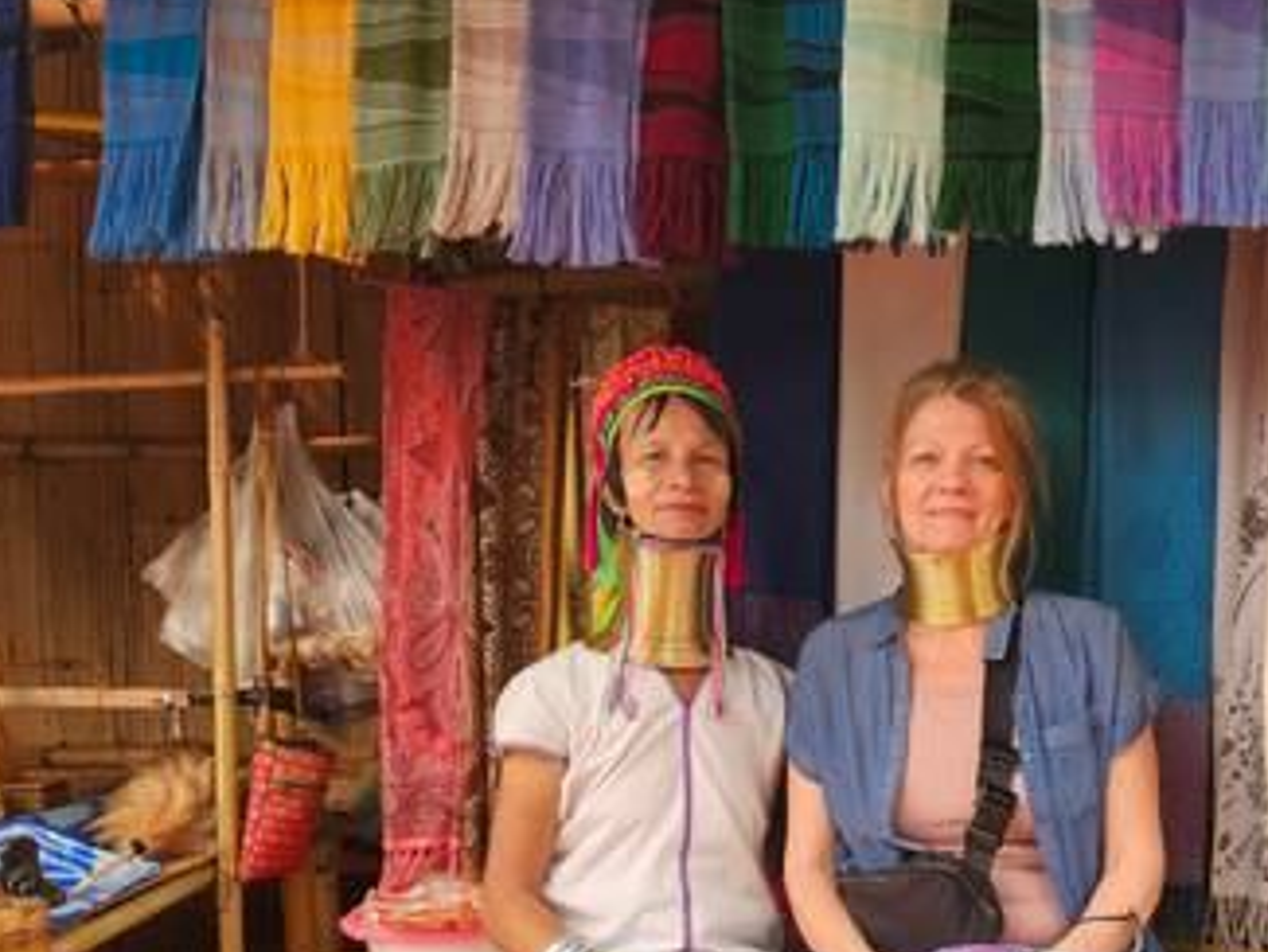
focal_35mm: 34
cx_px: 784
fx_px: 1246
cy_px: 679
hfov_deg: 53.4
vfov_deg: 40.9
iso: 25
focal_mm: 5.54
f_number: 1.8
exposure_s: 1/180
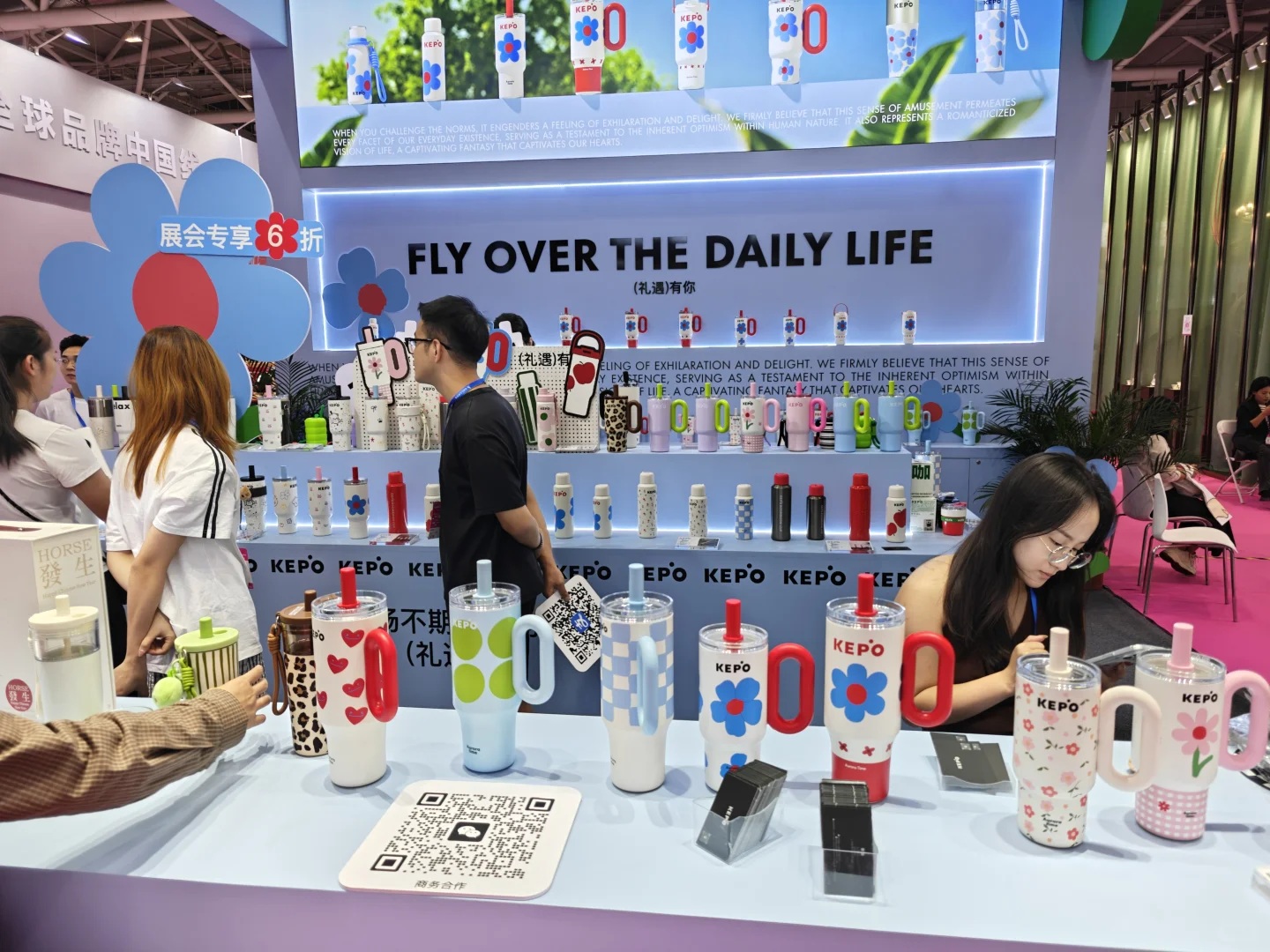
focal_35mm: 23
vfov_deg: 58.9
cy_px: 476
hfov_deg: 73.9
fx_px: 844
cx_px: 635
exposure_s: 1/102
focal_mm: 6.06
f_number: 1.6
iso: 50
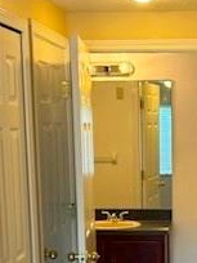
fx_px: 713
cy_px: 276
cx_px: 174
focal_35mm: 94
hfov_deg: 15.6
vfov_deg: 20.1
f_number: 1.78
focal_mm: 6.76
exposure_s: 1/60
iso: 125
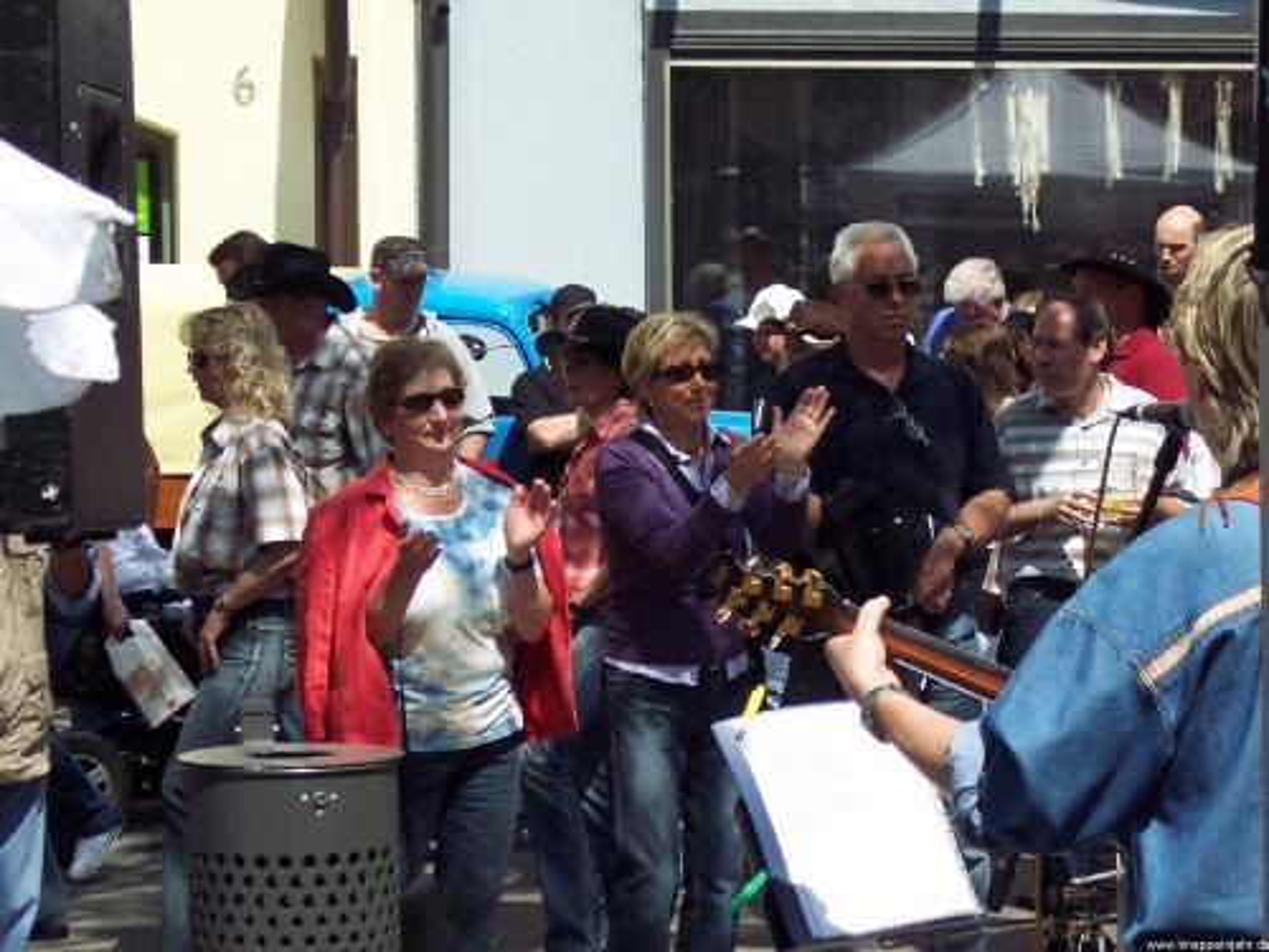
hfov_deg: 16.8
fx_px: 4289
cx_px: 634
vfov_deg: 12.7
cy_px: 476
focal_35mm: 117
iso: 100
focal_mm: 24
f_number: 4.8
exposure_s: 1/500
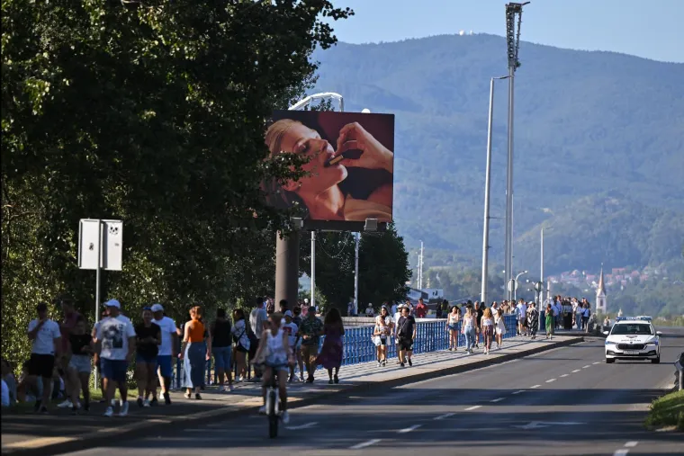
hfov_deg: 10.3
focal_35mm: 200
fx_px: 3800
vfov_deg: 6.9
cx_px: 342
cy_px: 228
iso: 200
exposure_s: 1/3200
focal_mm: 200
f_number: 2.8
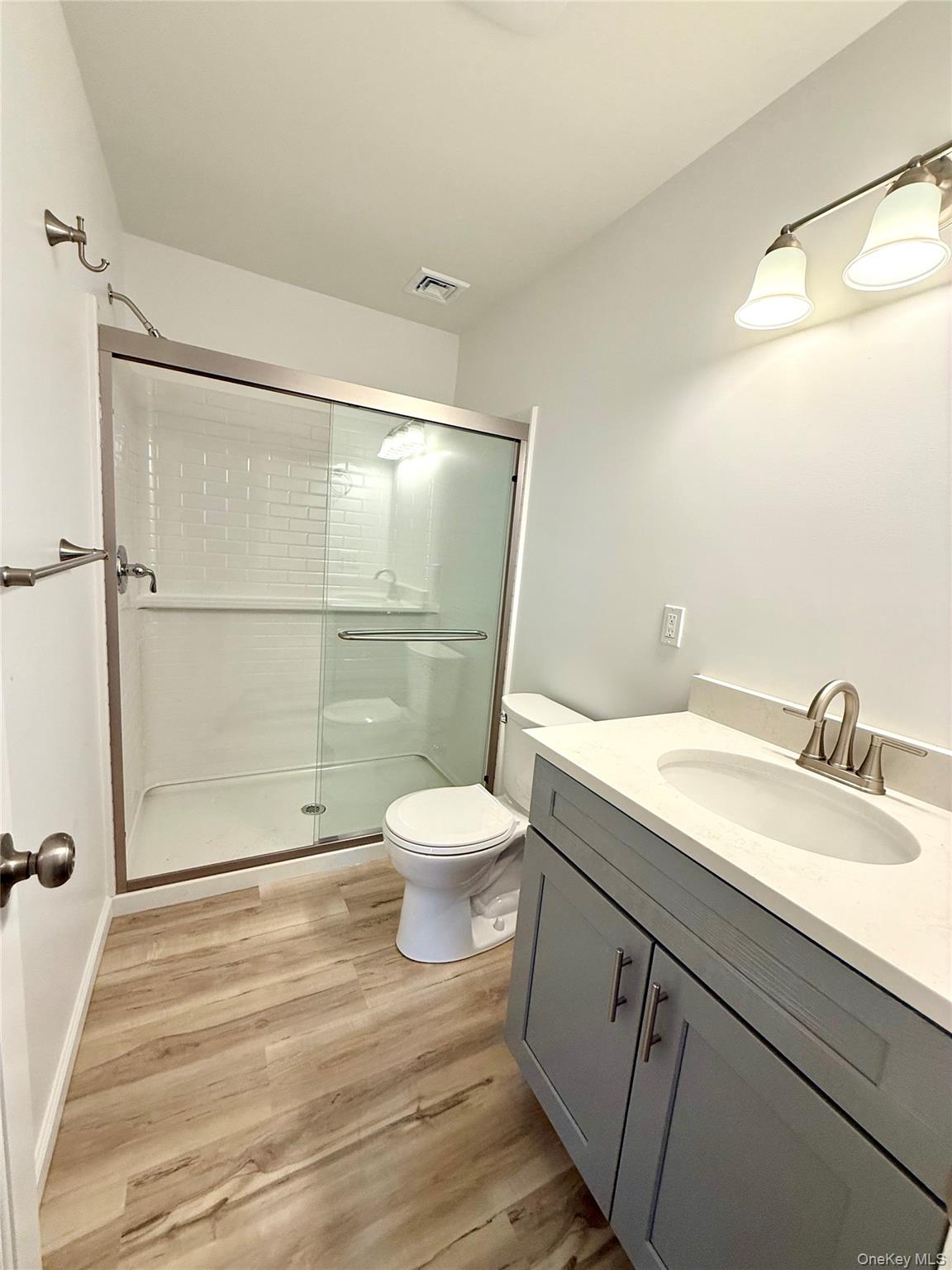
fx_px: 513
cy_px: 635
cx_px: 476
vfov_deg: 102.1
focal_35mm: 14
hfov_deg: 85.7
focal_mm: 2.22
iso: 160
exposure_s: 1/120
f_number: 2.2
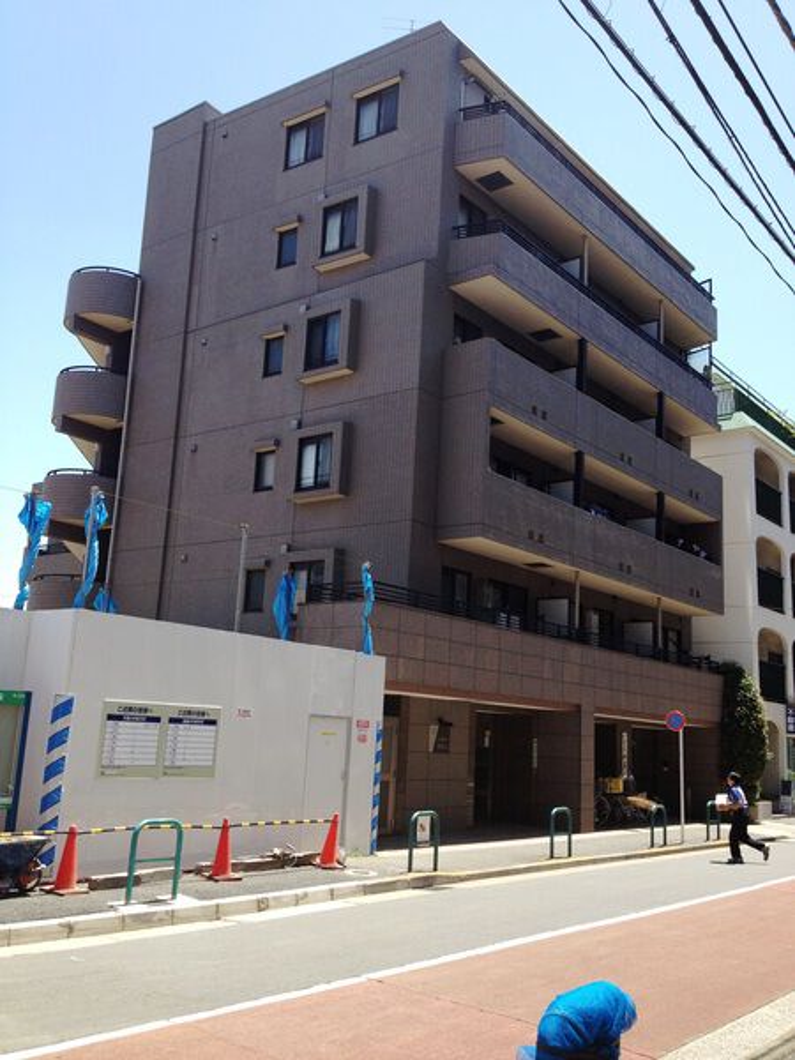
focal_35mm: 35
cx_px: 398
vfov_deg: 52.6
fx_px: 1072
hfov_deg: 40.7
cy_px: 530
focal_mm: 4.28
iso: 50
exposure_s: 1/736
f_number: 2.4
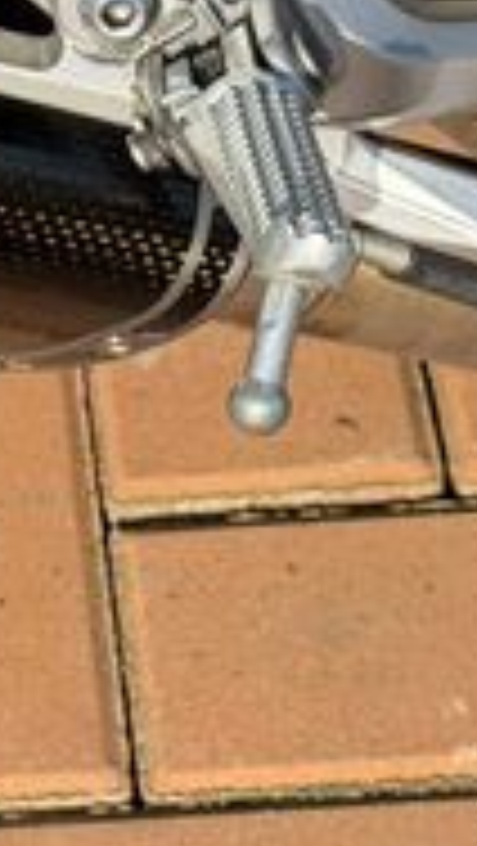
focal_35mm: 178
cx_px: -212
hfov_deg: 6.7
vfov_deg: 12.0
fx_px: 3995
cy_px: 22
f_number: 1.78
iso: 64
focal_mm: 6.76
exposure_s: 1/2273
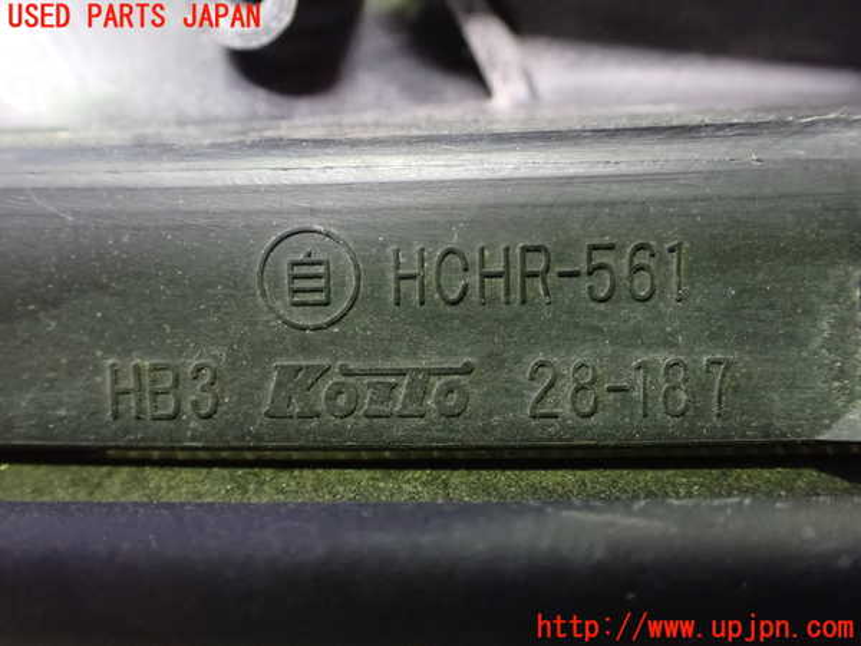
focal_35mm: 36
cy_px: 323
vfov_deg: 39.7
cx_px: 430
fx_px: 895
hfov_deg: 51.4
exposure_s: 1/40
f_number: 2.5
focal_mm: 6.37
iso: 1600
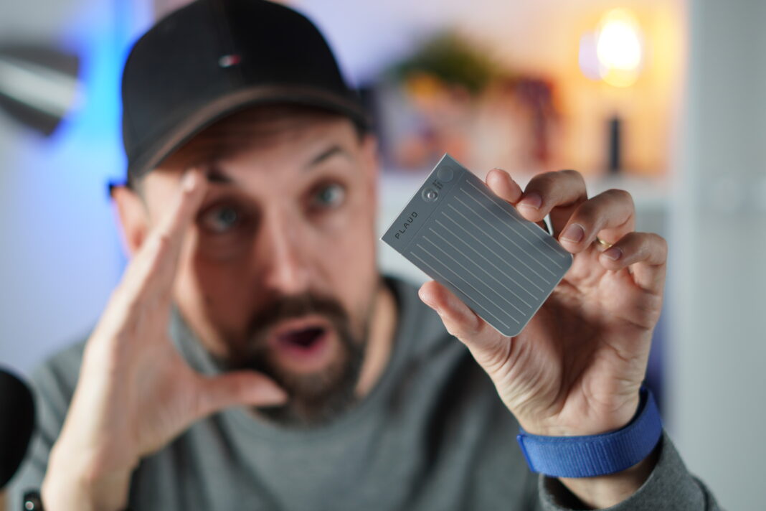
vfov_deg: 18.2
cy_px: 256
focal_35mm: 75
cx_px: 383
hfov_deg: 27.0
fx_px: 1596
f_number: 2
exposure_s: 1/60
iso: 100
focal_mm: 50
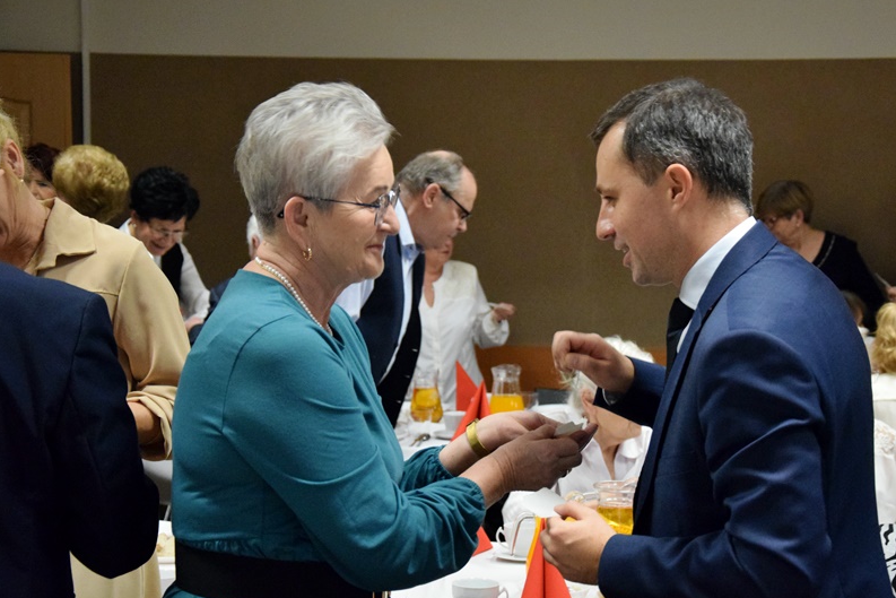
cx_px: 502
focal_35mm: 77
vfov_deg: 17.8
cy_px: 330
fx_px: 1906
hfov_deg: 26.4
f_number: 4.8
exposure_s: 1/100
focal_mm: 45
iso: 4500
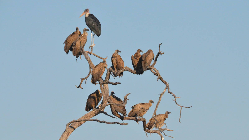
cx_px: 124
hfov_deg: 2.7
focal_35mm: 786
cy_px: 76
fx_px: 5190
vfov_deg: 1.5
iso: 2500
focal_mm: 500
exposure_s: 1/2500
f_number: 13
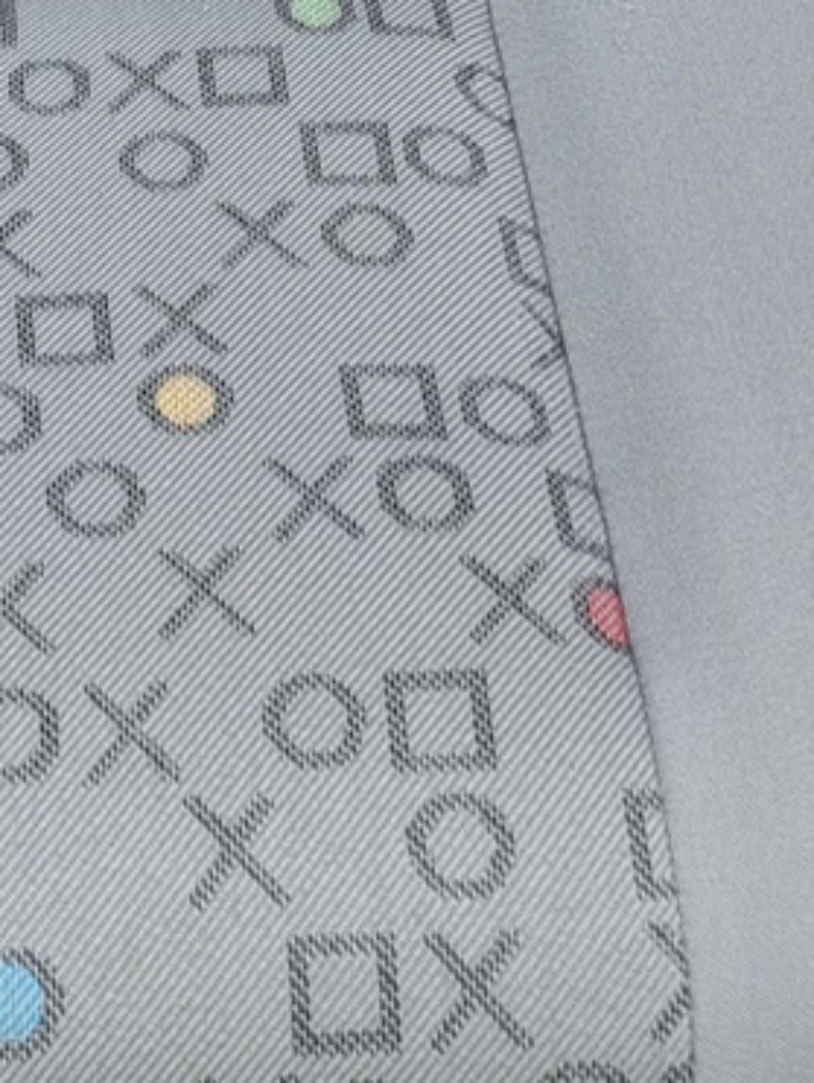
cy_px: -647
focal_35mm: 112
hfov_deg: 13.0
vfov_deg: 15.8
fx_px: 3506
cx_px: -88
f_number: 1.8
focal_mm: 5.4
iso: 40
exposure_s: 1/100
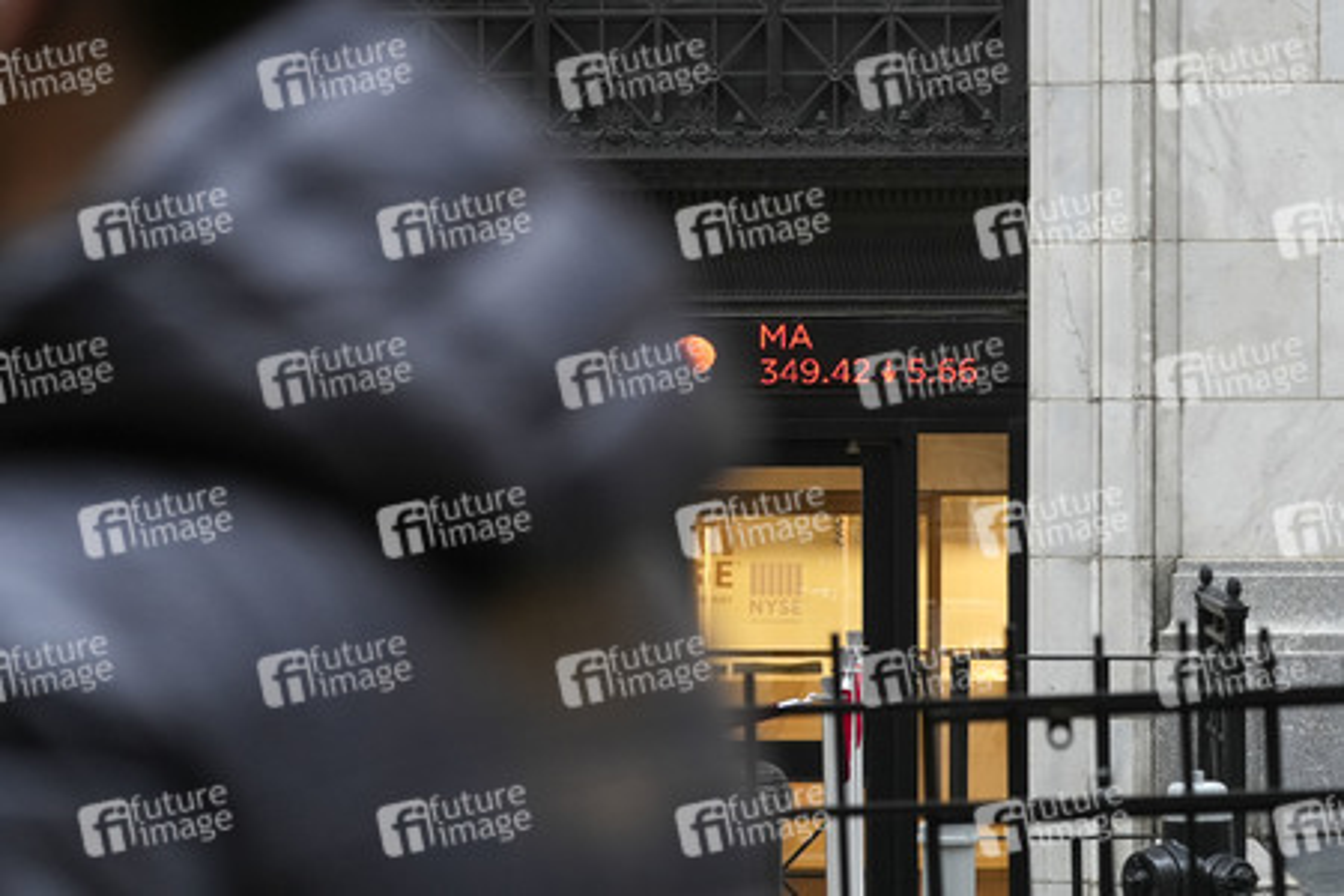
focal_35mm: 141
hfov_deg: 14.6
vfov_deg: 9.7
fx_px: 5264
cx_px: 672
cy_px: 448
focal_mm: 141
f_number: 6.3
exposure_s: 1/200
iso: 4000
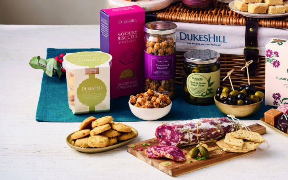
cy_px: 46
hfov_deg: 13.6
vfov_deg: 8.5
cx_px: 201
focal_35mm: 154
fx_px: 1209
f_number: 5.6
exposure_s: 1/8
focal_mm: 105
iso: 140
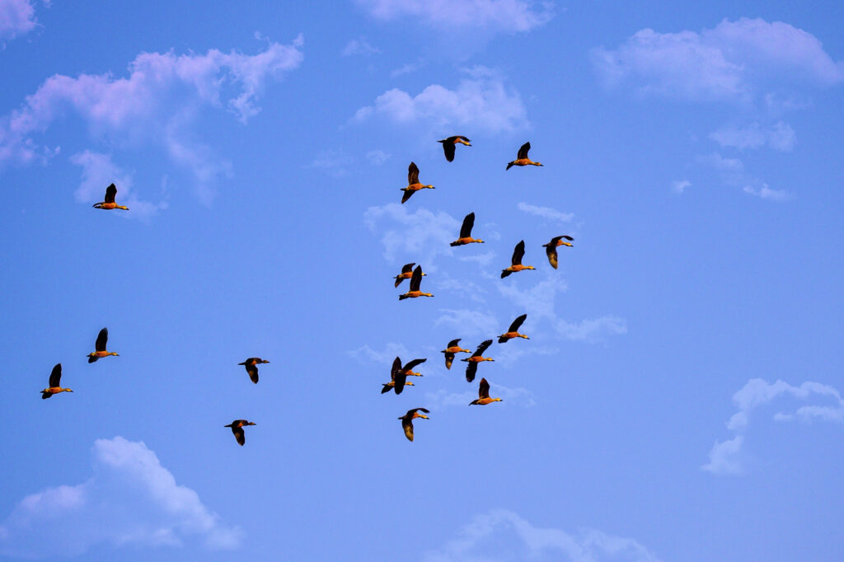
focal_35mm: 105
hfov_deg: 19.5
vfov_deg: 13.0
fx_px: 2461
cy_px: 281
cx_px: 422
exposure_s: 1/1000
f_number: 4.5
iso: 100
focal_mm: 70
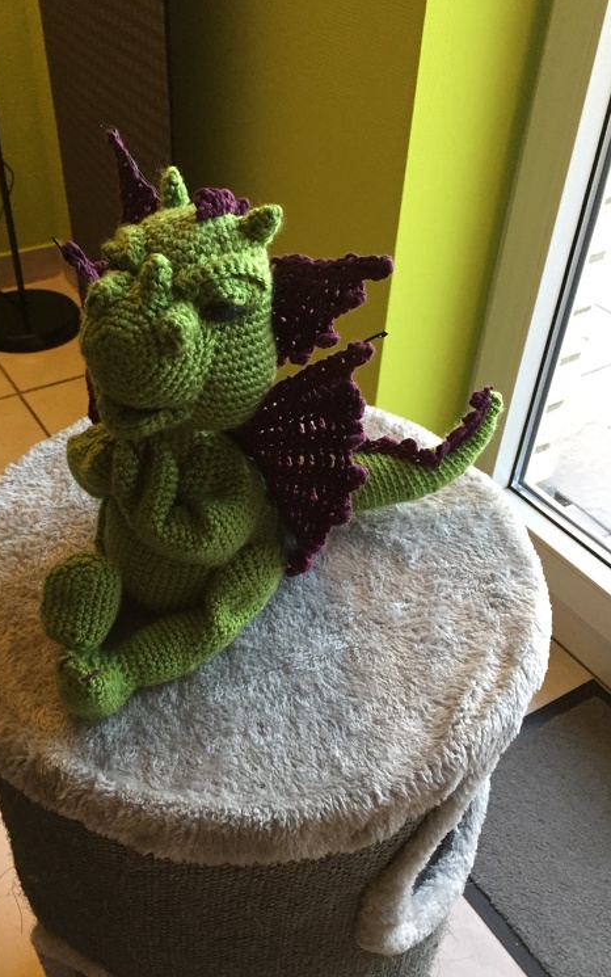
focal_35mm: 33
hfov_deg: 38.1
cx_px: 229
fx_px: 879
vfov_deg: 58.1
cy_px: 517
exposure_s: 1/33
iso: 200
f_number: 2.2
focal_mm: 4.15
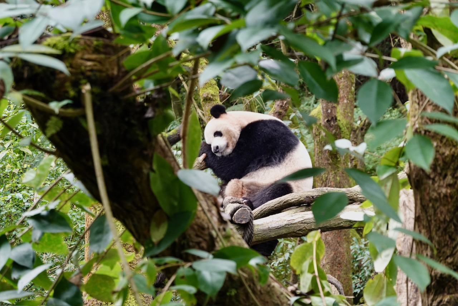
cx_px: 229
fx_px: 1489
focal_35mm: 117
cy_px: 153
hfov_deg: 17.5
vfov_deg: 11.7
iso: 400
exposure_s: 1/125
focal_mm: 42.74
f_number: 4.5
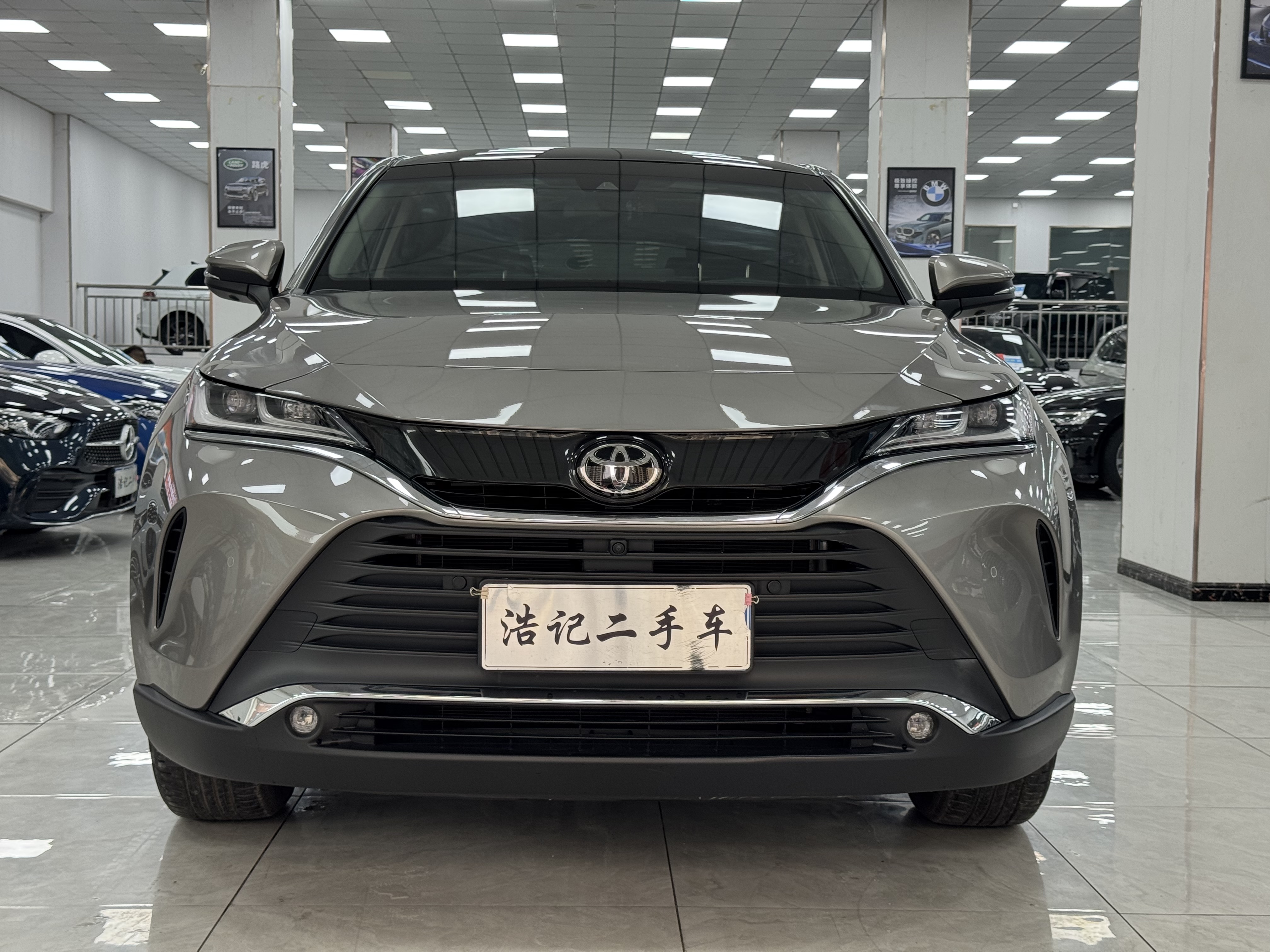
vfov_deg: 30.3
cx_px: 635
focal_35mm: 48
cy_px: 476
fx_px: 1761
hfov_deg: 39.7
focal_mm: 6.76
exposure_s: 1/100
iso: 80
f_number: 1.78
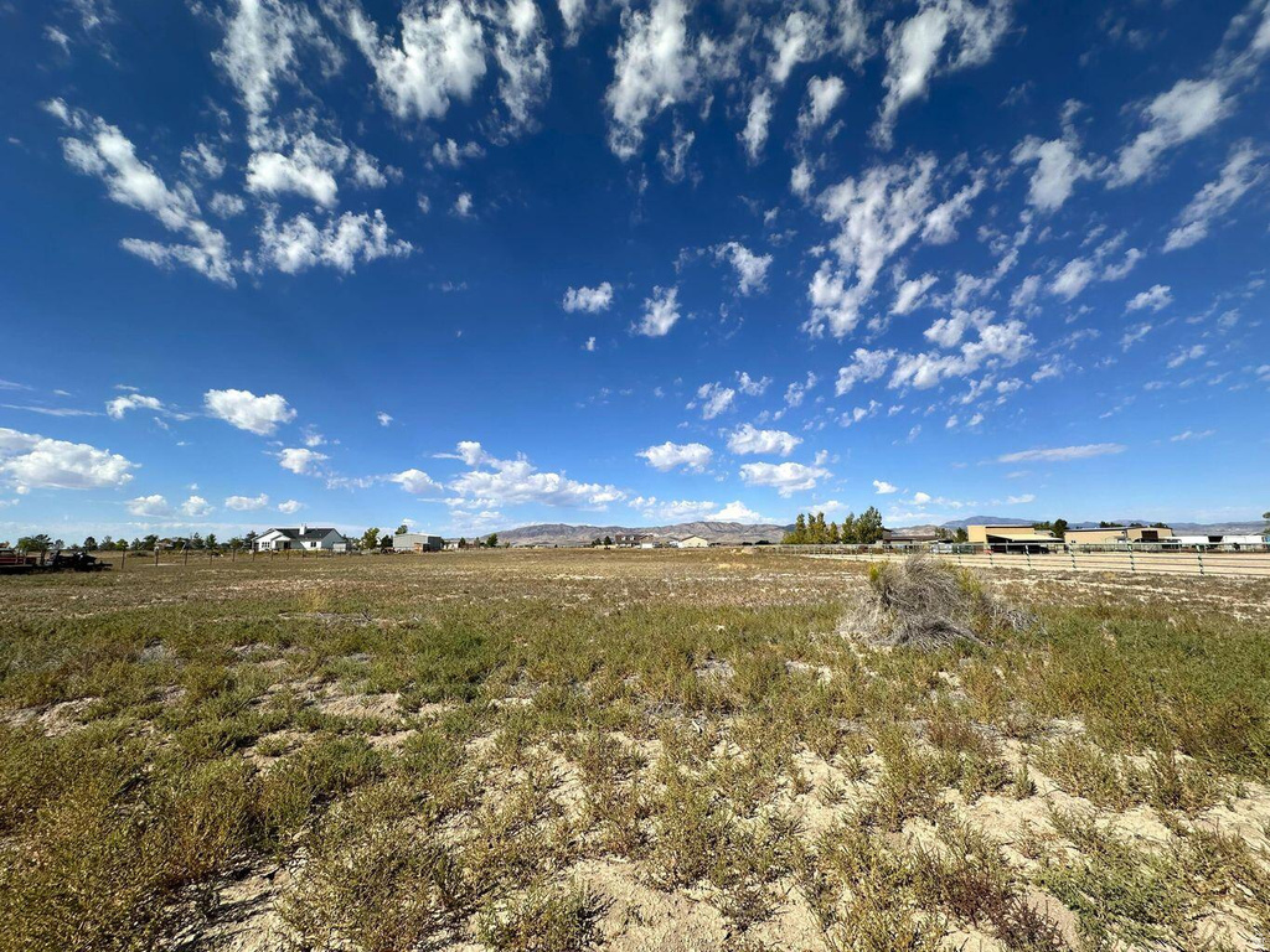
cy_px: 476
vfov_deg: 85.7
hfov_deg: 102.1
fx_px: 514
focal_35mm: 14
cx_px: 635
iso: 50
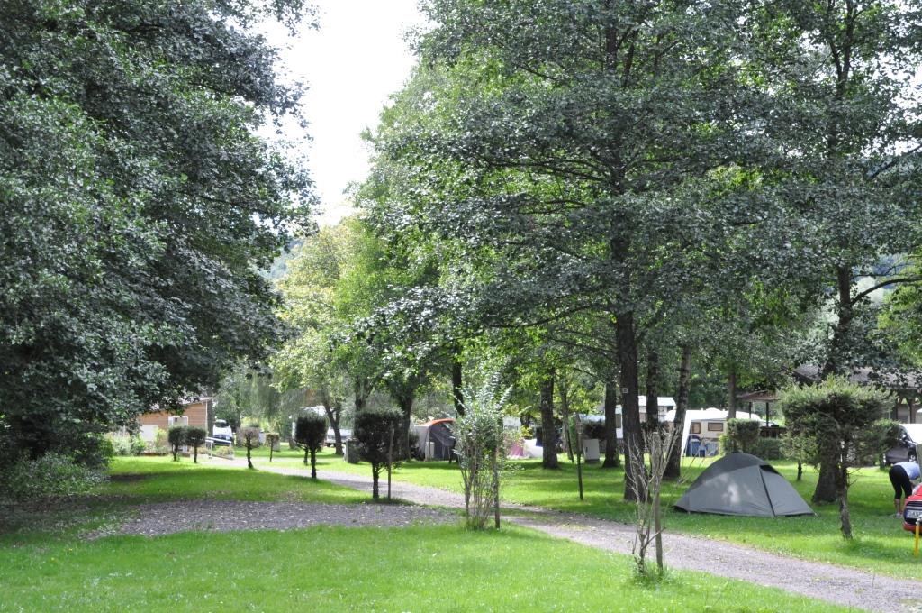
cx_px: 461
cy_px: 306
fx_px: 2110
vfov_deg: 16.5
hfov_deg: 24.6
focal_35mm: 82
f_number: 7.1
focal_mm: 55
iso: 1600
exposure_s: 1/250
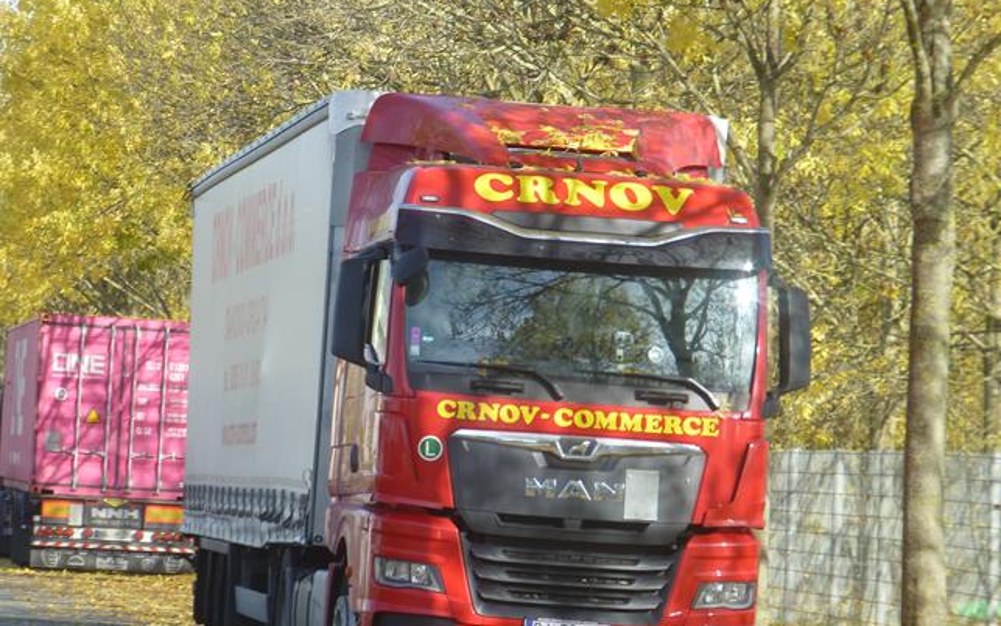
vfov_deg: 5.7
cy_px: 396
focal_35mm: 232
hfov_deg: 9.0
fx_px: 6330
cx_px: 523
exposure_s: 1/160
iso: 100
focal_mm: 31.3
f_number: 5.4
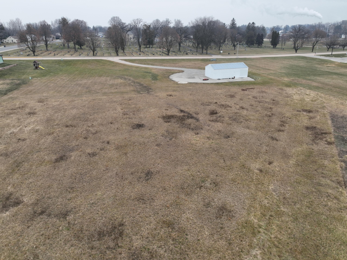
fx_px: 240
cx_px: 174
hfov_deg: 71.6
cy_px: 130
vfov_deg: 56.8
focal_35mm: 24
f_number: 2.8
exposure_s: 1/120
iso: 120
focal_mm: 12.29
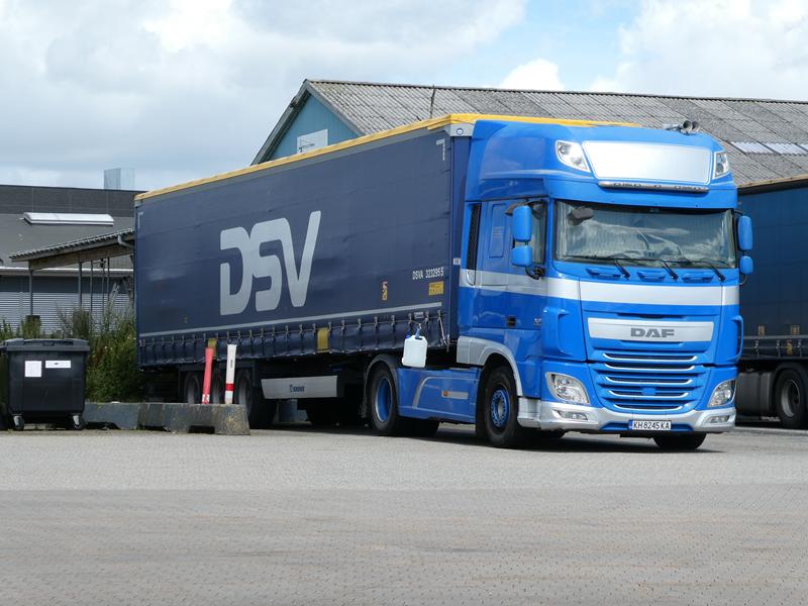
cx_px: 404
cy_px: 303
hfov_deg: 18.5
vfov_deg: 14.0
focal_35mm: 106
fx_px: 2474
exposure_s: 1/320
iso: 80
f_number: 5.1
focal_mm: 19
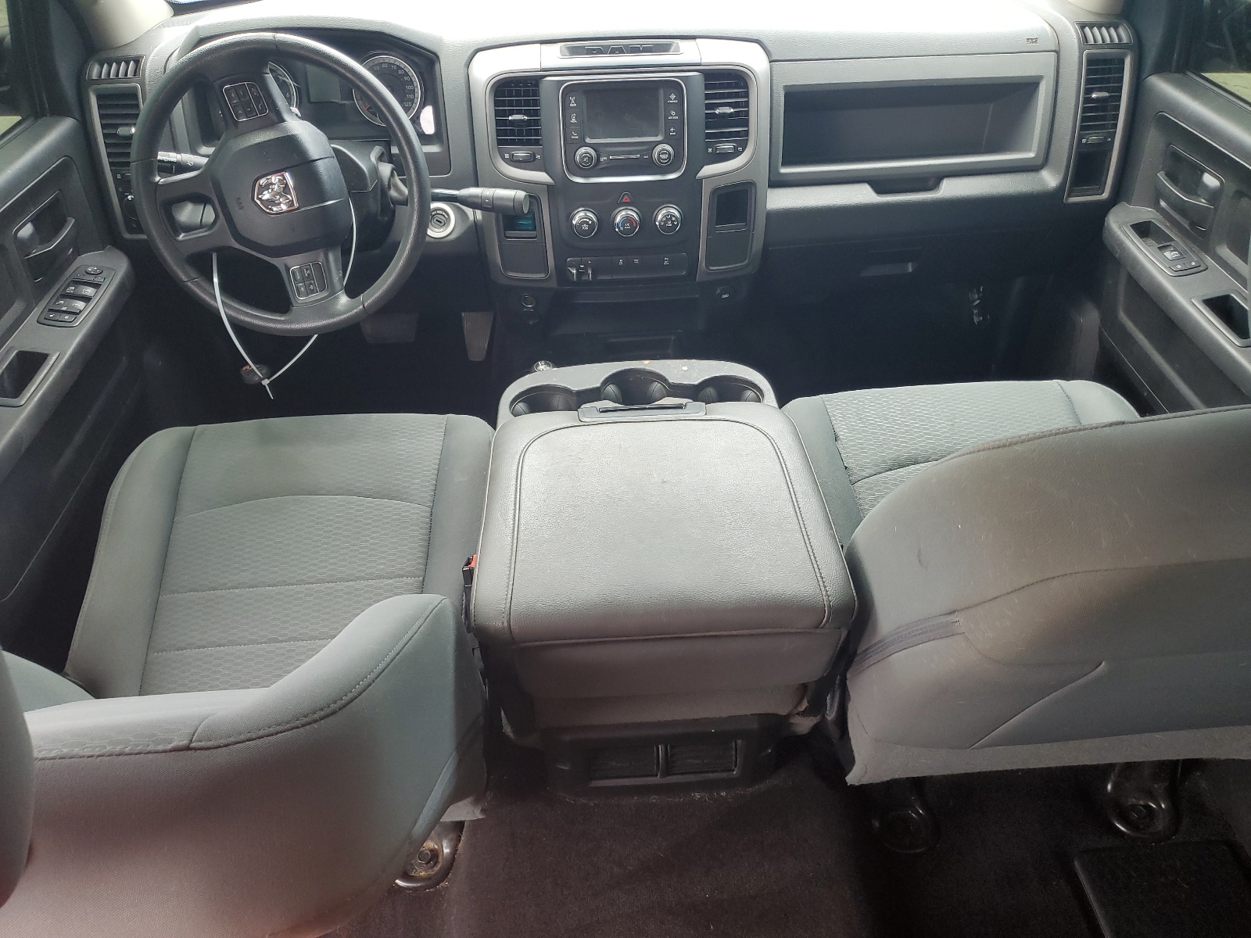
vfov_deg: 53.1
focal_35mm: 26
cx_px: 626
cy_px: 469
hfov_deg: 67.3
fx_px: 940
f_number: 1.5
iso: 58
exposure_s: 1/120
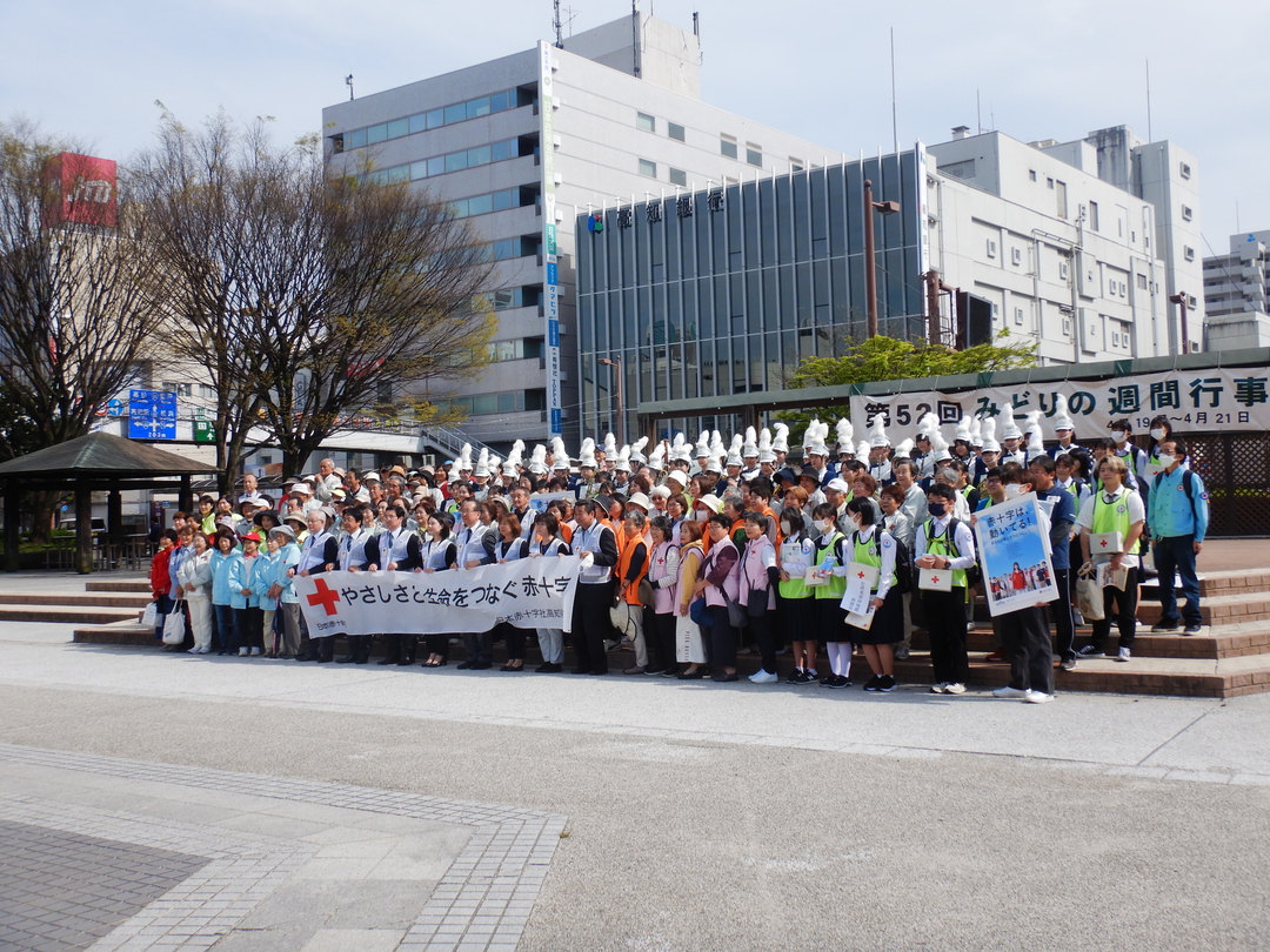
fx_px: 1247
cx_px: 635
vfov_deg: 41.8
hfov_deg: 54.0
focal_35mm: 34
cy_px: 476
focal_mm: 6.1
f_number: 4.2
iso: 125
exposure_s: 1/1000
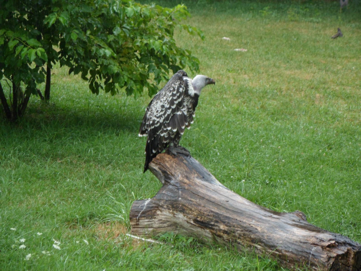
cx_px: 180
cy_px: 136
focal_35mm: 201
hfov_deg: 9.8
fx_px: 2096
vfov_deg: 7.4
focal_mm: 36.2
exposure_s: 1/60
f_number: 5.6
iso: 200
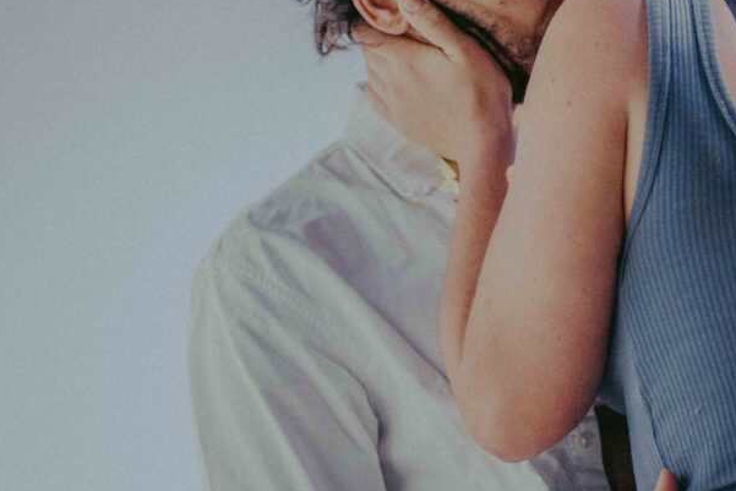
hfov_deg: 12.8
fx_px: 3292
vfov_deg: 8.5
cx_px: 426
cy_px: 376
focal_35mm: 161
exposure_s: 1/160
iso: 1600
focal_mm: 56
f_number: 1.2
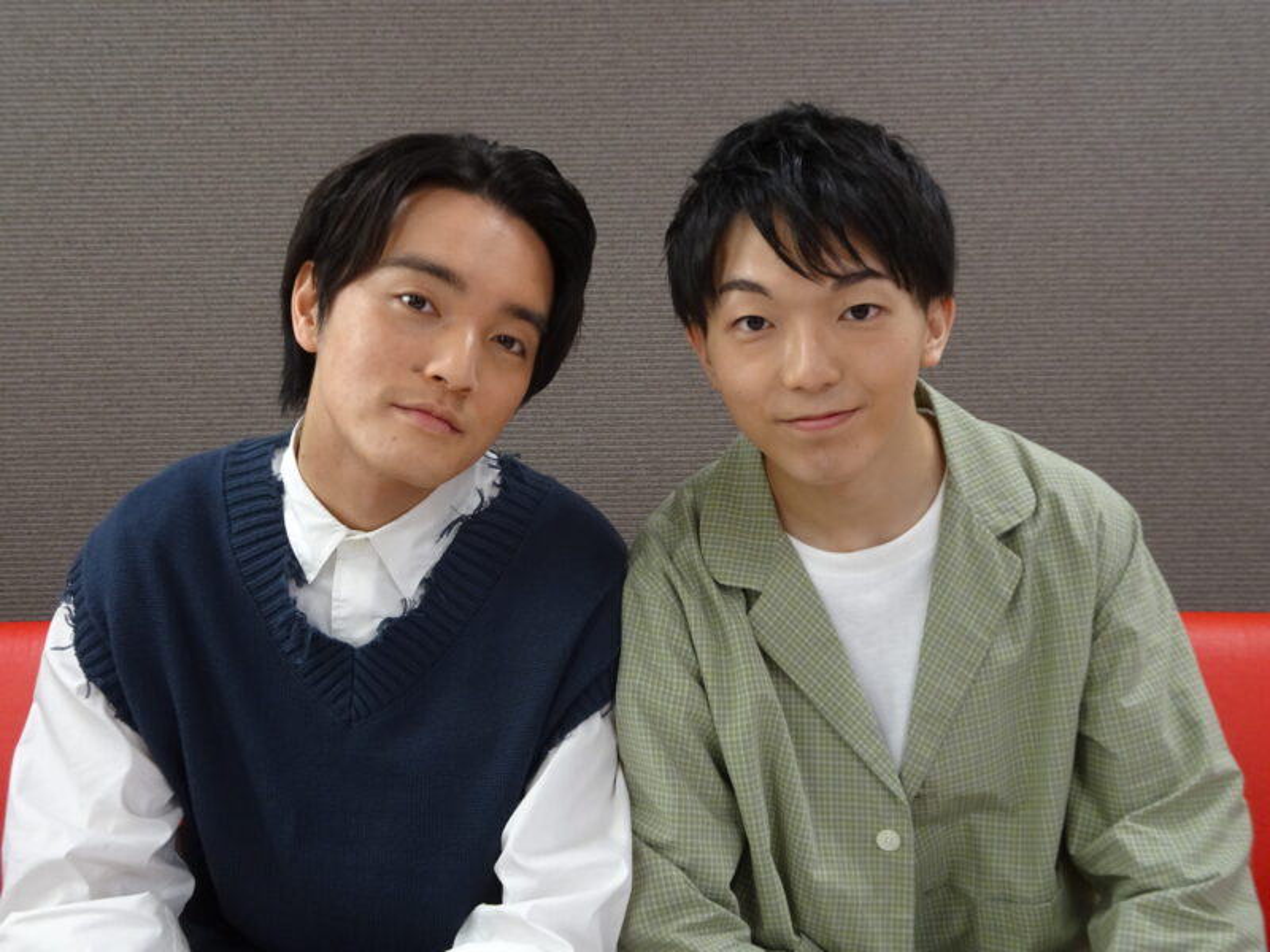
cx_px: 635
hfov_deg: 55.4
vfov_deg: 42.9
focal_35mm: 33
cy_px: 476
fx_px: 1211
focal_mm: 5.61
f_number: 4
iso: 160
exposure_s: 1/40
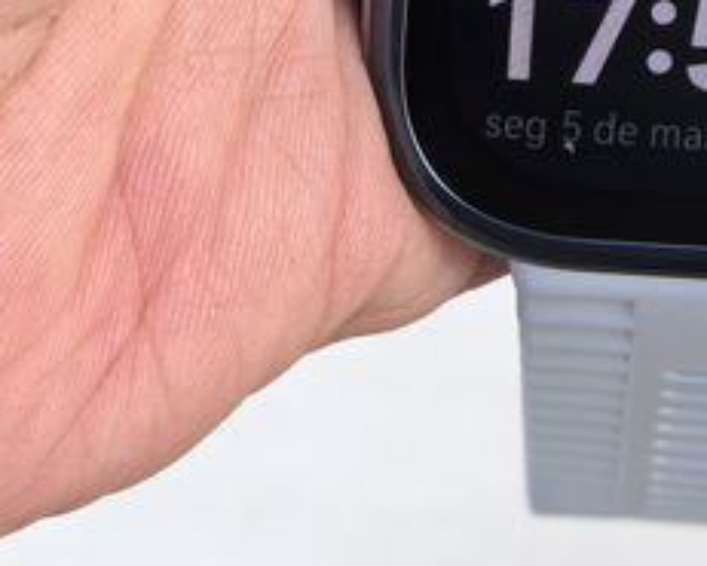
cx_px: 874
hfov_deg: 12.1
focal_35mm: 156
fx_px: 3266
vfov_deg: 9.7
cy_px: -200
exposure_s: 1/100
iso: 100
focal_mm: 8.5
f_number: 4
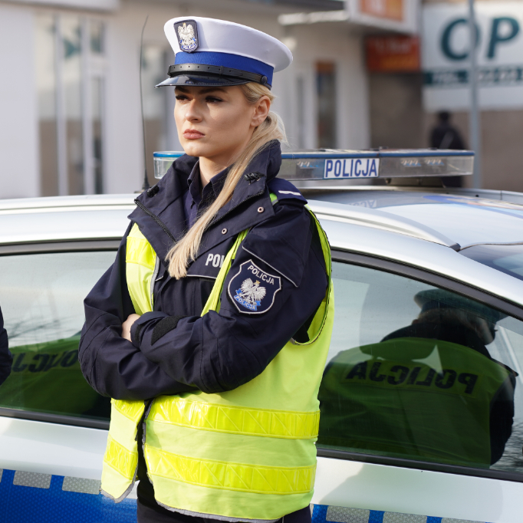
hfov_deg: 10.2
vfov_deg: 10.3
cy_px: 204
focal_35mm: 170
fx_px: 2906
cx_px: 61
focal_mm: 105
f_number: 4
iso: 100
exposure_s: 1/200
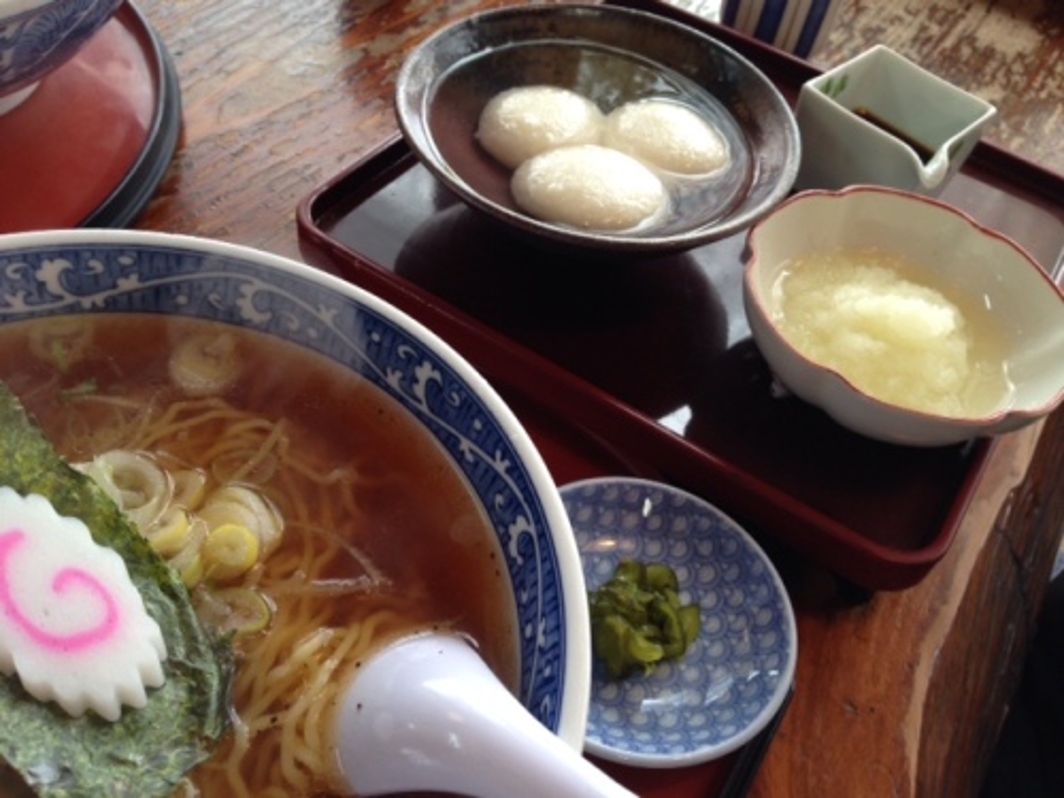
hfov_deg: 55.4
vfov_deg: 42.9
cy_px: 399
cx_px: 532
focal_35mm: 33
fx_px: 1014
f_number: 2.4
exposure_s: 1/40
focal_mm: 4.12
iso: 64
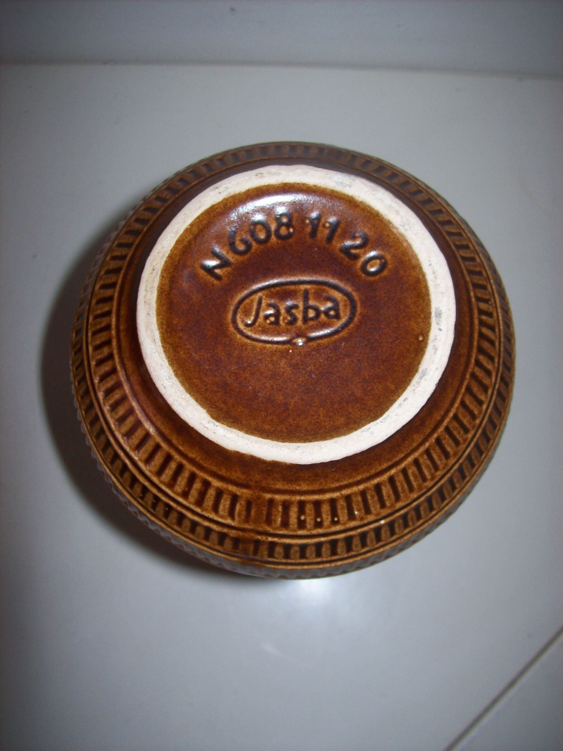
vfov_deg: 51.4
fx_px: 781
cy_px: 376
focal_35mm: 36
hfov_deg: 39.6
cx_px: 282
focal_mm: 6
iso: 80
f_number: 2.7
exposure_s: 1/64
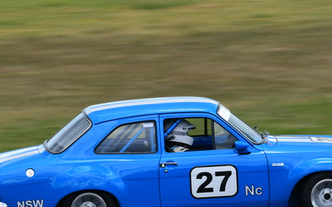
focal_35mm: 847
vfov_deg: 1.6
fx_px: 7664
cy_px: 112
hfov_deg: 2.5
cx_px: 267
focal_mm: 310
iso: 160
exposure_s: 1/125
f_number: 11
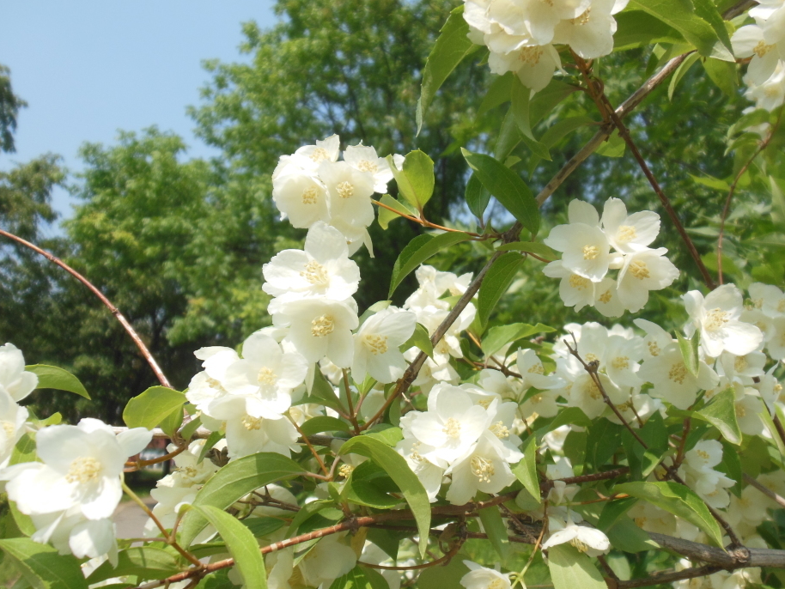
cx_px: 423
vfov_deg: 49.7
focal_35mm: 28
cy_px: 310
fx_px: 635
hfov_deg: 63.3
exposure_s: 1/1500
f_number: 3.2
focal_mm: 4.5
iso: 125
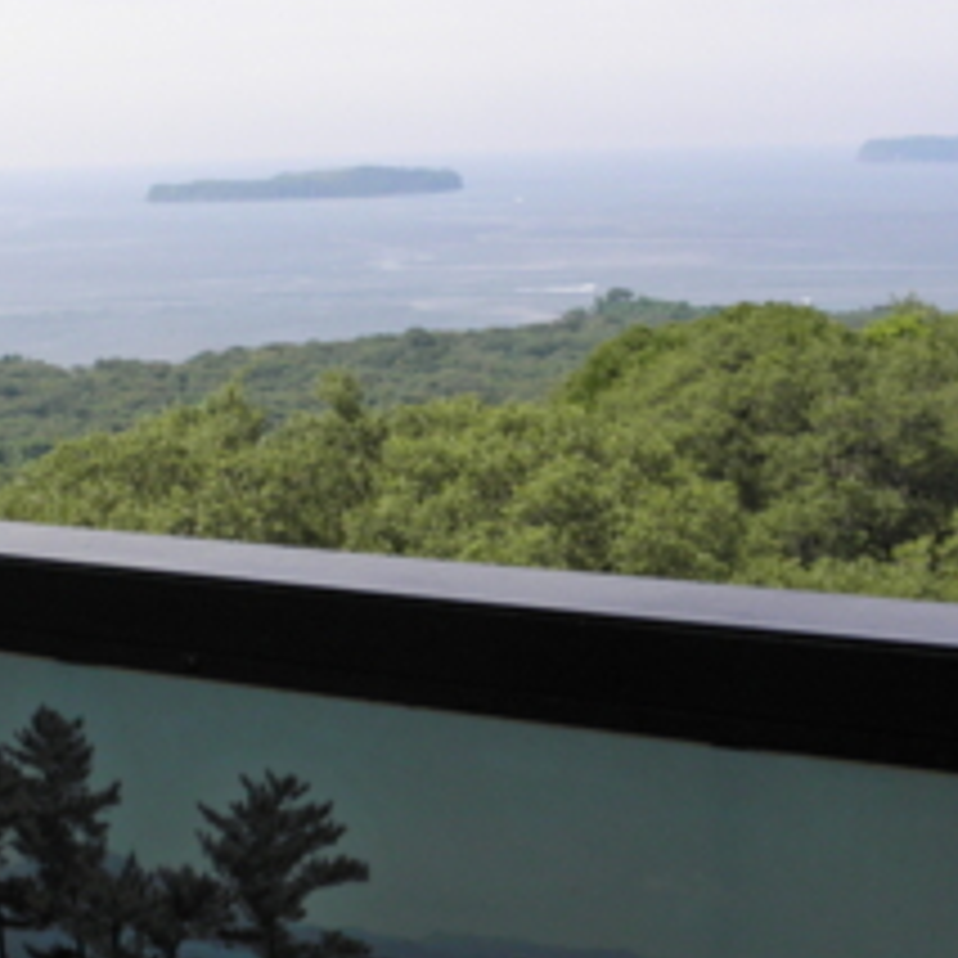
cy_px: 430
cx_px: 288
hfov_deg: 29.3
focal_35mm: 58
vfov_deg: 29.5
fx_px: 1816
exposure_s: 1/640
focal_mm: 5
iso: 100
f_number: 3.5
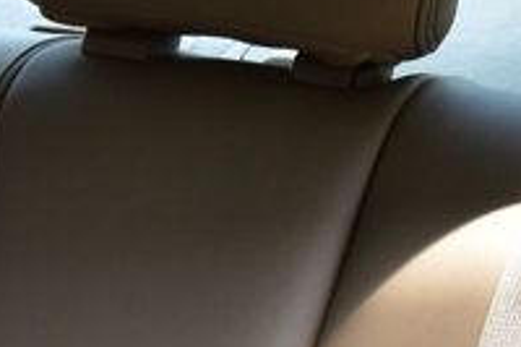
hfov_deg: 13.5
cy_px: 660
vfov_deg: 9.4
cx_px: -391
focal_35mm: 138
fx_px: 1995
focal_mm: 18
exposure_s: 1/125
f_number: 9
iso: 400
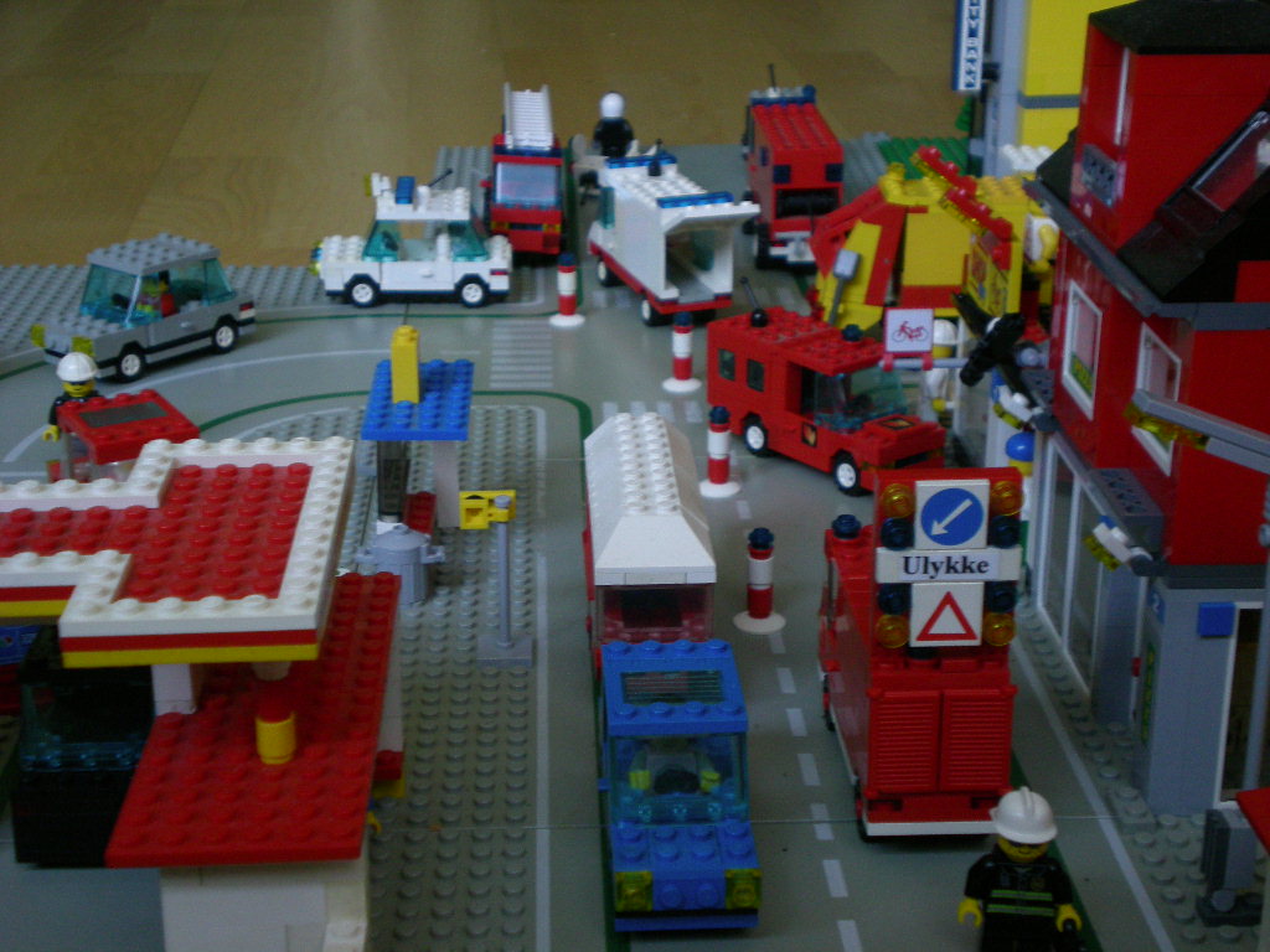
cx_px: 635
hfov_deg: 34.3
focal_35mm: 56
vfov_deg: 26.1
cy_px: 476
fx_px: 2055
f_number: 3.9
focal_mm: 9.3
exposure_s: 1/33.5
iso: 200
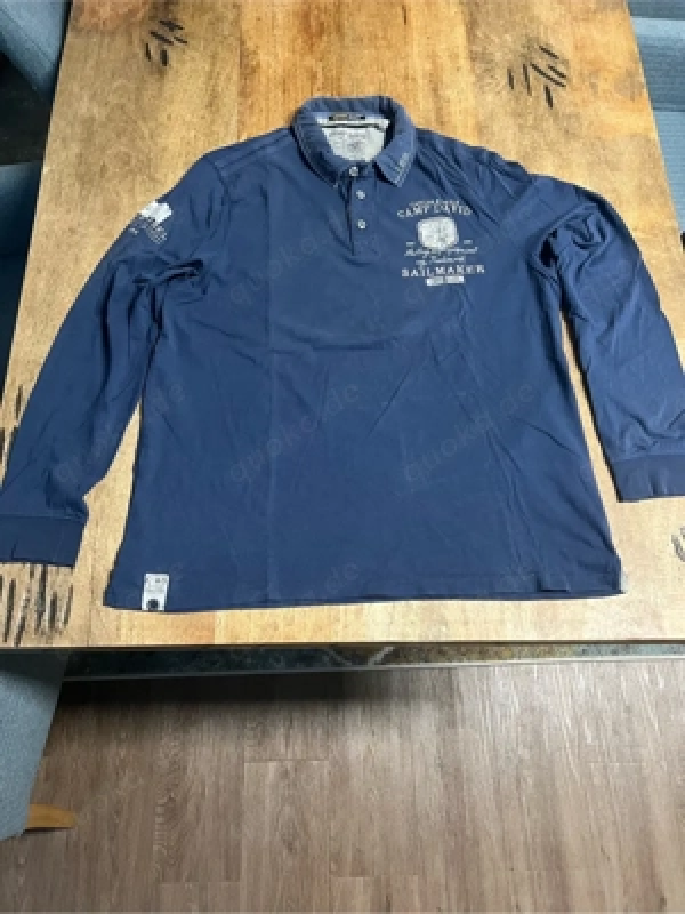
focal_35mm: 26
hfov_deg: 53.1
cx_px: 342
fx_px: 686
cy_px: 457
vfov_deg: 67.3
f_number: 1.5
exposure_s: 1/59
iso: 500
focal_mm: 5.7
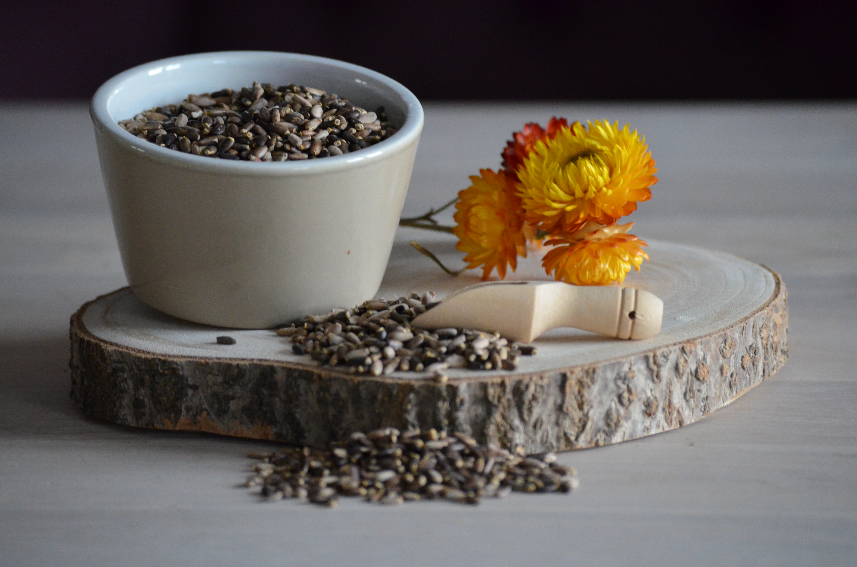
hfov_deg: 9.5
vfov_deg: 6.3
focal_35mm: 218
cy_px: 284
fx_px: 5167
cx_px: 428
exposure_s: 1/125
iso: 2500
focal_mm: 145
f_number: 5
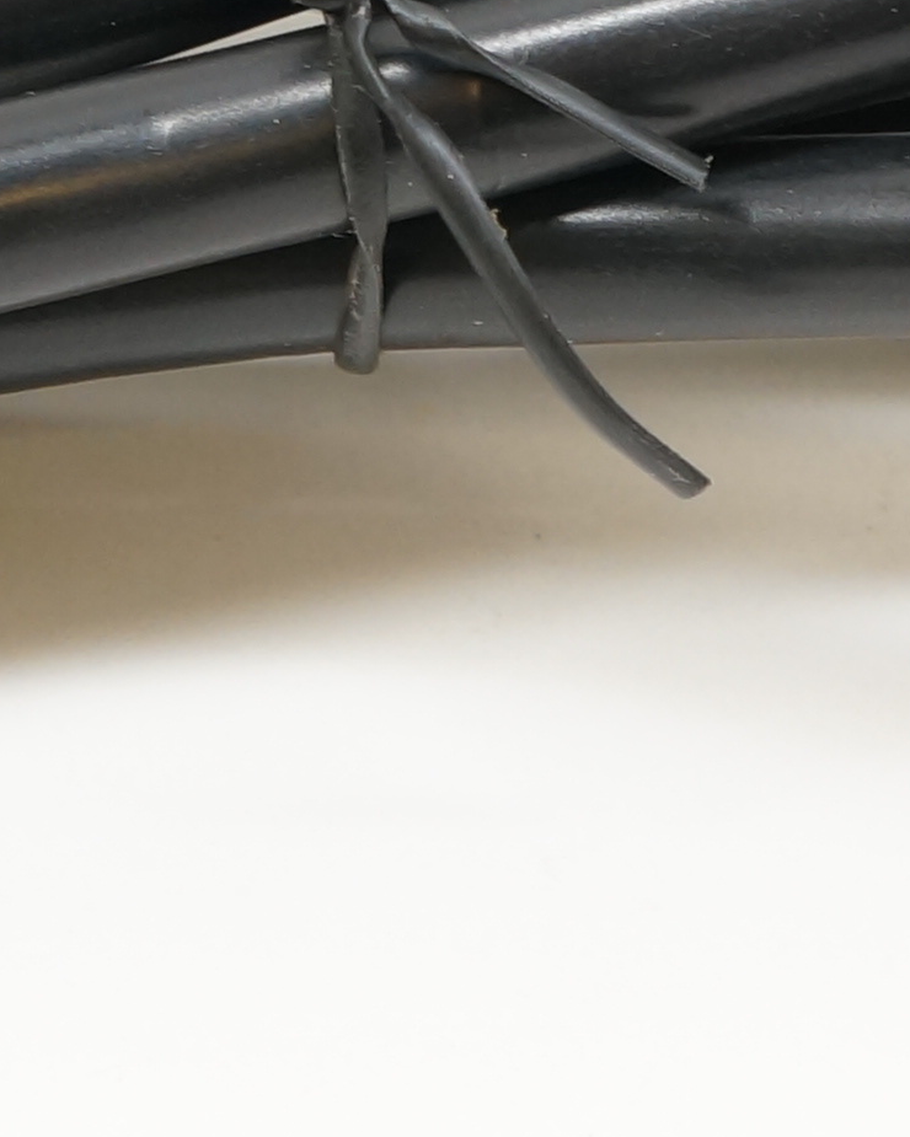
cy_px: -146
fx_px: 8298
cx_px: 461
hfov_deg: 6.3
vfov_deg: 7.8
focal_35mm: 246
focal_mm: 33
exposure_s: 1/40
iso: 400
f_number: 5.6
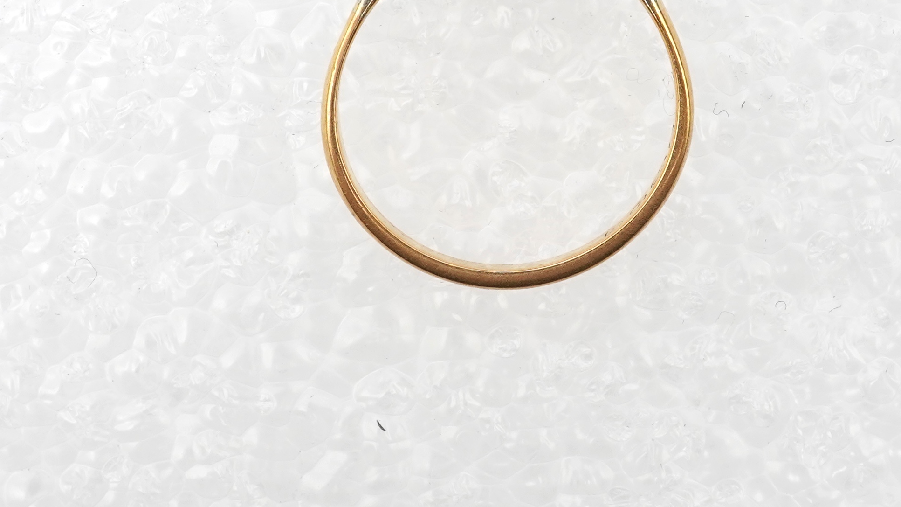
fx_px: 2293
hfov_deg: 22.2
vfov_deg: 12.5
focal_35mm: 96
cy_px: 38
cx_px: 540
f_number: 22
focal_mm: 30
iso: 800
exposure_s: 1/100
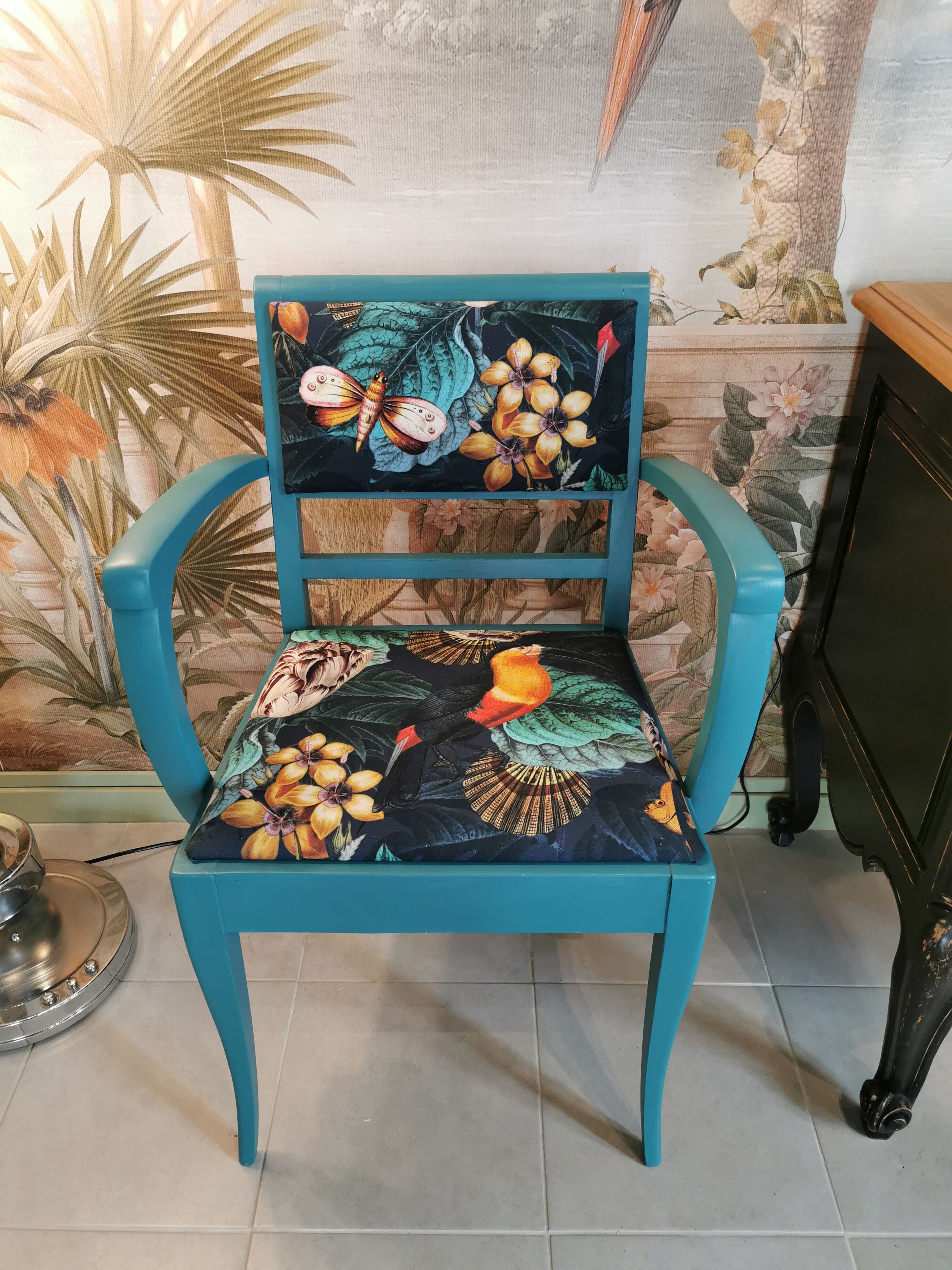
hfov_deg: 51.4
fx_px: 990
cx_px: 476
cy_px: 635
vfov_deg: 65.3
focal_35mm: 27
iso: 160
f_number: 1.6
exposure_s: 1/100
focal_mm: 5.56
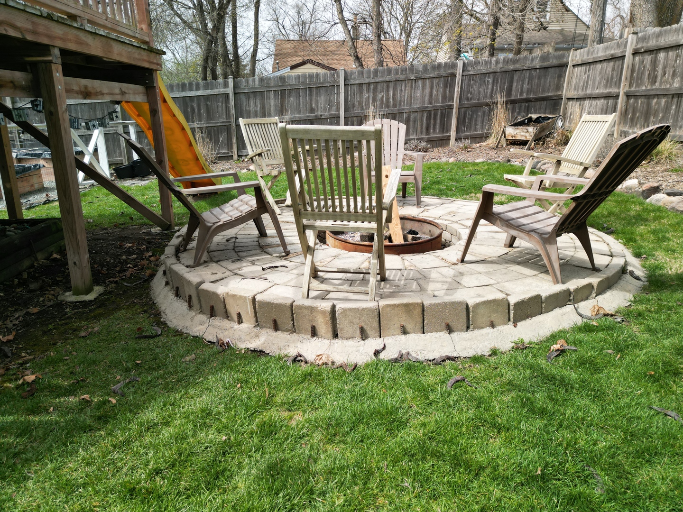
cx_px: 342
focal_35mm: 24
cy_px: 256
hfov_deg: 71.6
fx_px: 474
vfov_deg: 56.8
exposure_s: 1/800
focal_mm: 6.72
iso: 150
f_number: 1.7
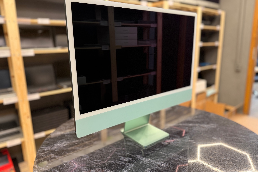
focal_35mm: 25
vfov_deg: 51.3
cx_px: 129
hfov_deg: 71.5
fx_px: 179
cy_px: 83
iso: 320
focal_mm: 6.76
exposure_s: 1/60
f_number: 1.78
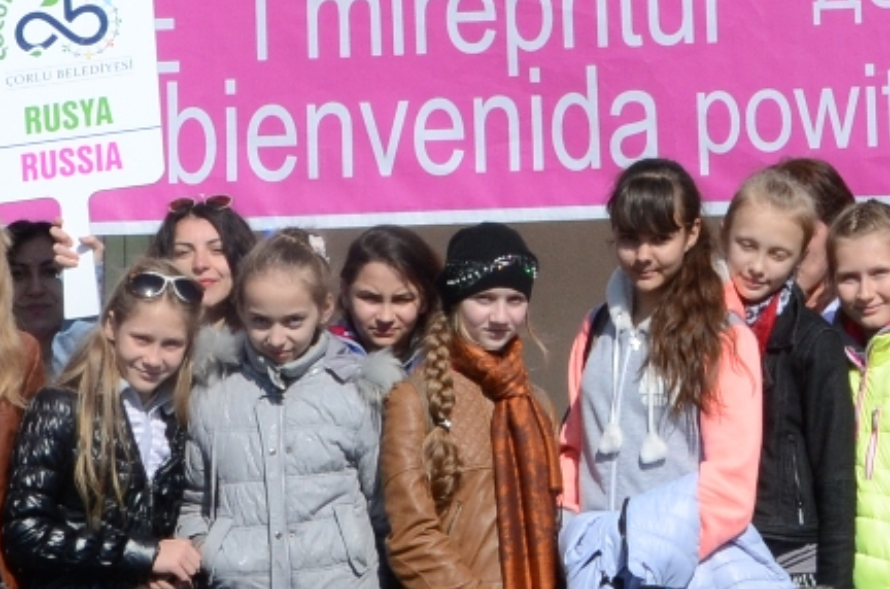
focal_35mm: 154
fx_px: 3799
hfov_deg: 13.2
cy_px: -80
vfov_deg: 8.8
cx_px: 824
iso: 500
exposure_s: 1/640
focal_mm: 24
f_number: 13
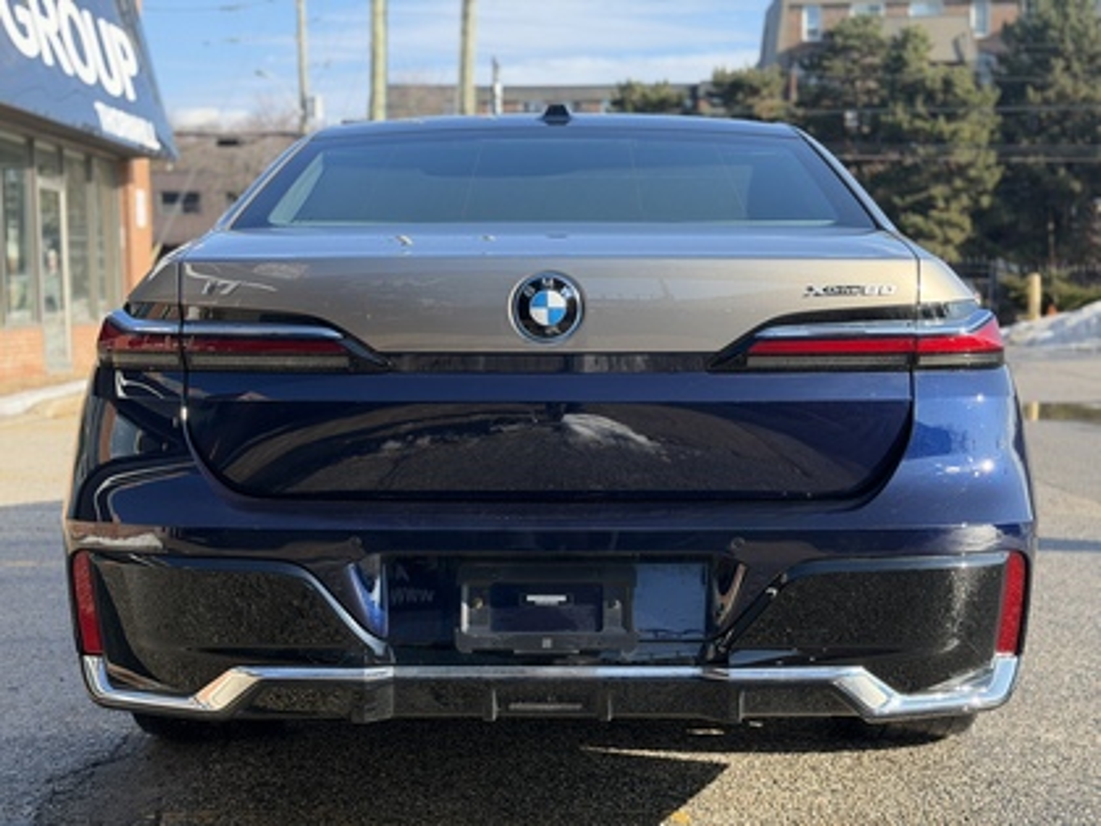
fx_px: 1527
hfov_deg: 39.7
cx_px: 550
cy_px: 413
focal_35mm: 48
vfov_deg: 30.3
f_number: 1.78
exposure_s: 1/2342
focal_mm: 6.76
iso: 100
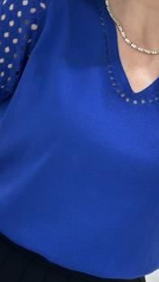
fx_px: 667
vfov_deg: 23.9
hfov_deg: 13.6
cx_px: 72
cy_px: 136
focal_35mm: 89
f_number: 1.78
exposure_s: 1/124
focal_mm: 6.86
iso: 80
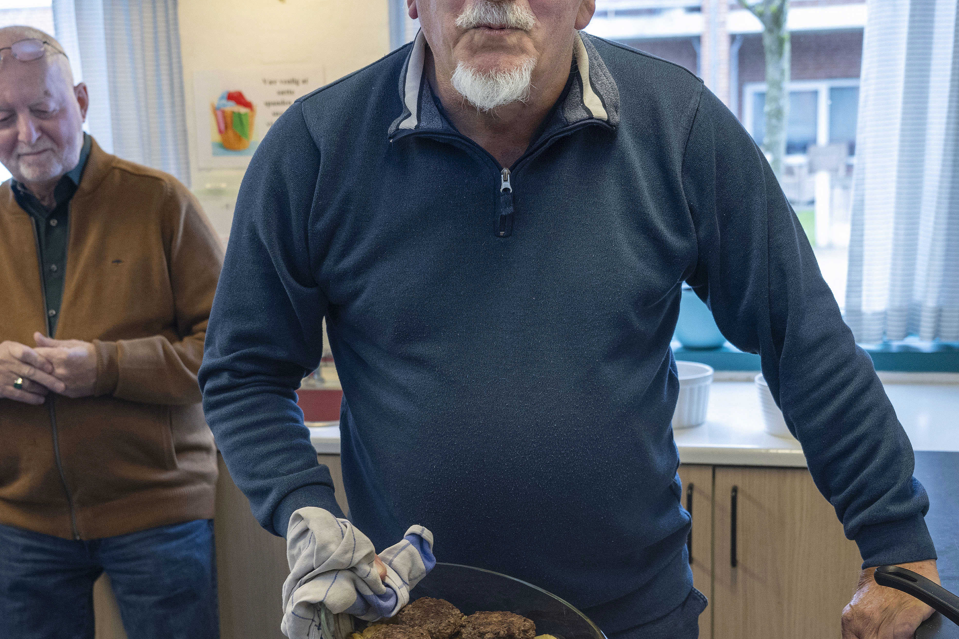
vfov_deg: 25.3
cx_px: 491
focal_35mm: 53
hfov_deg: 37.5
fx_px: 1412
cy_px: 456
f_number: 2.8
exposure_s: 1/100
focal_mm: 24
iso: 800
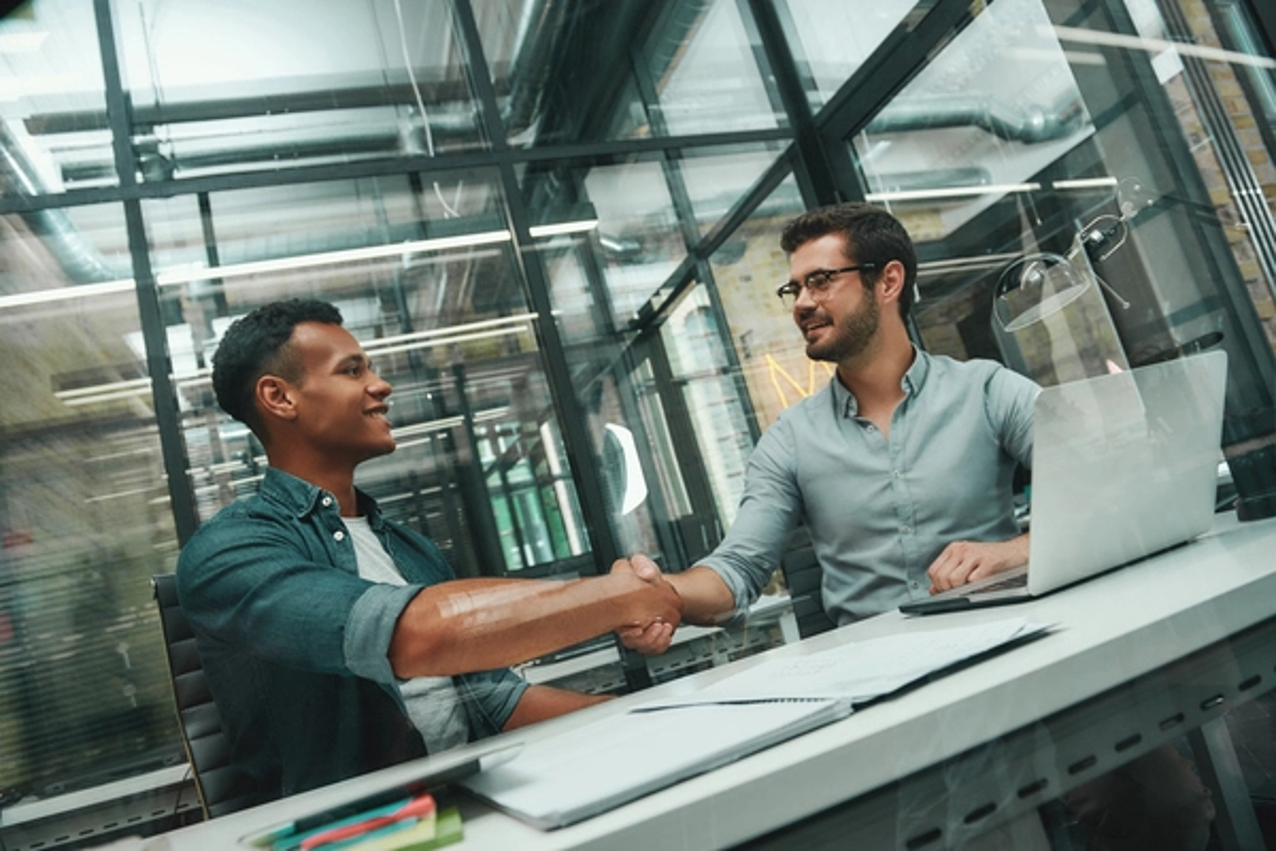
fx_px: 851
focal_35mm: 24
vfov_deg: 53.1
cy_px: 426
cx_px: 638
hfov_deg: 73.7
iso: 500
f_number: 4
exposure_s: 1/100
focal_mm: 24
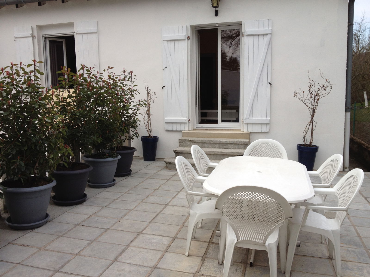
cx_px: 185
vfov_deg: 40.7
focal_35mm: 35
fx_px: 374
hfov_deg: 52.6
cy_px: 138
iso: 64
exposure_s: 1/756
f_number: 2.4
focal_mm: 4.28
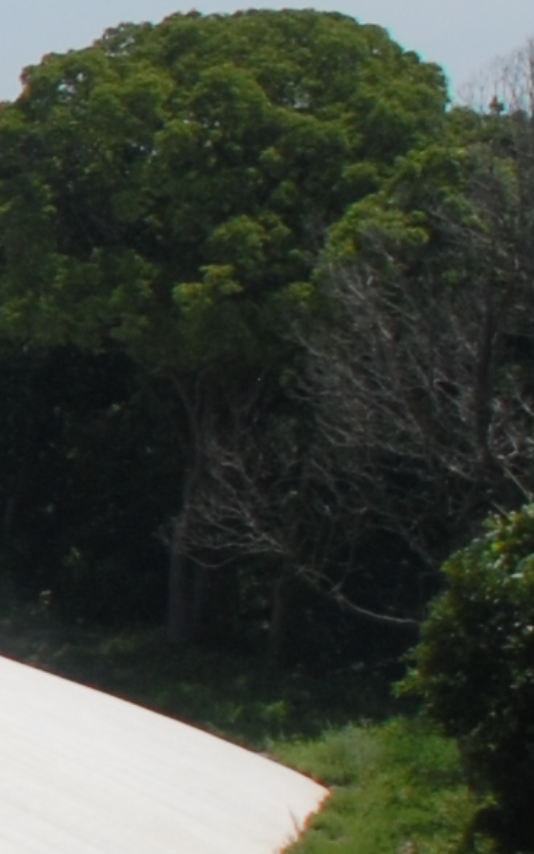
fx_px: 4216
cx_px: -1972
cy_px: 594
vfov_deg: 11.6
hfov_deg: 5.7
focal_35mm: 181
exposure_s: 1/500
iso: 200
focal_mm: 18
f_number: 11
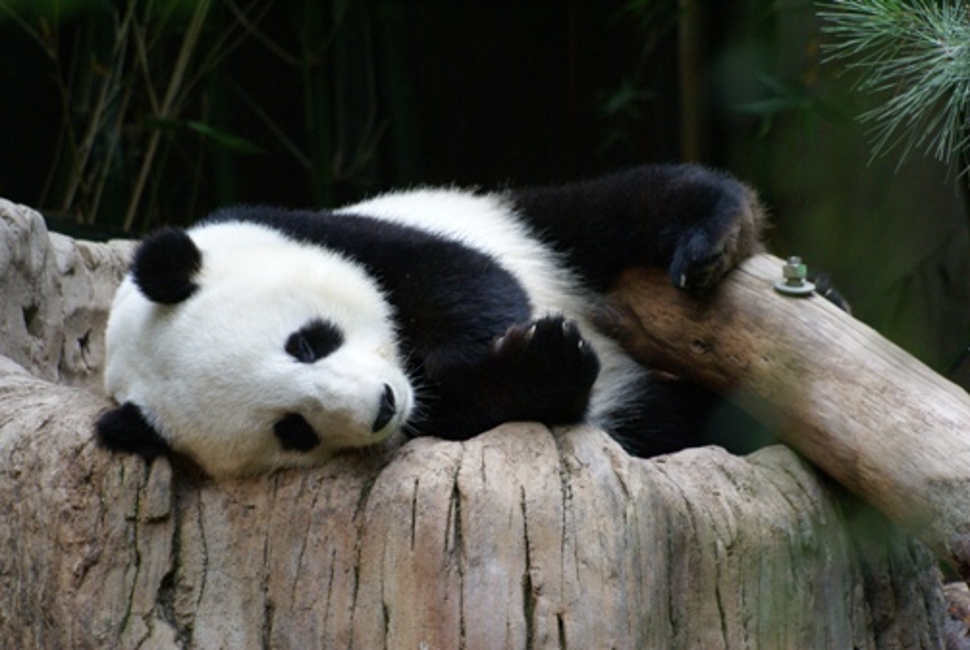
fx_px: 7286
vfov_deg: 5.1
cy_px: 325
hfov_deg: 7.6
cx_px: 485
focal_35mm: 270
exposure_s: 1/8
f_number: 5.6
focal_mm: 180
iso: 800
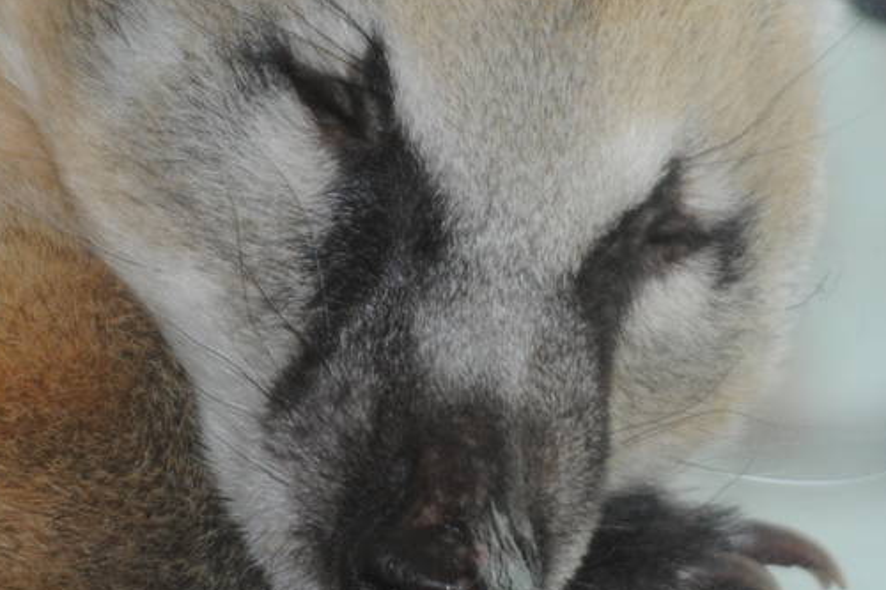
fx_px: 13728
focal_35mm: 558
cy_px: 345
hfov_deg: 3.7
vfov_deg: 2.5
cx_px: 402
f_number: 4.8
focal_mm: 116
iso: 200
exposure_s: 1/60
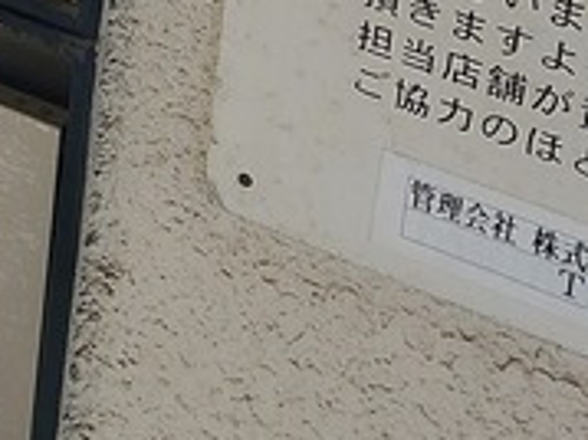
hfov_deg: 13.5
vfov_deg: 10.0
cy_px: -630
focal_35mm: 129
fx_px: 2190
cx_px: -522
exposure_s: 1/60
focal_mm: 5.23
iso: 64
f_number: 1.8
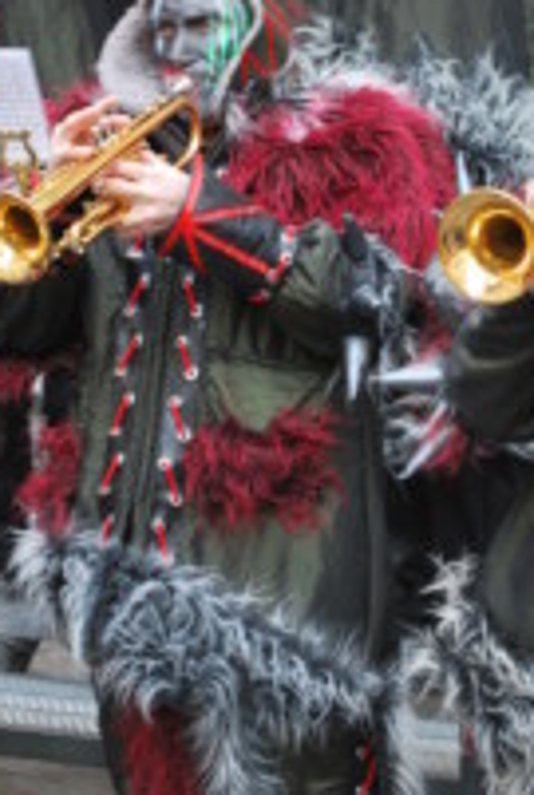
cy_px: 131
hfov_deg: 6.7
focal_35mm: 205
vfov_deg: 10.0
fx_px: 4543
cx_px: 164
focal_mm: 55
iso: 200
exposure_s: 1/40
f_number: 5.6
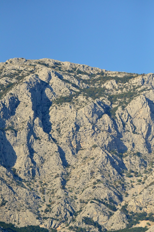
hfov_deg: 5.5
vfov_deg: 8.3
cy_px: 116
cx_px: 77
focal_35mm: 248
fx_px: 1596
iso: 1600
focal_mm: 165
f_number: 5.6
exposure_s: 1/8000
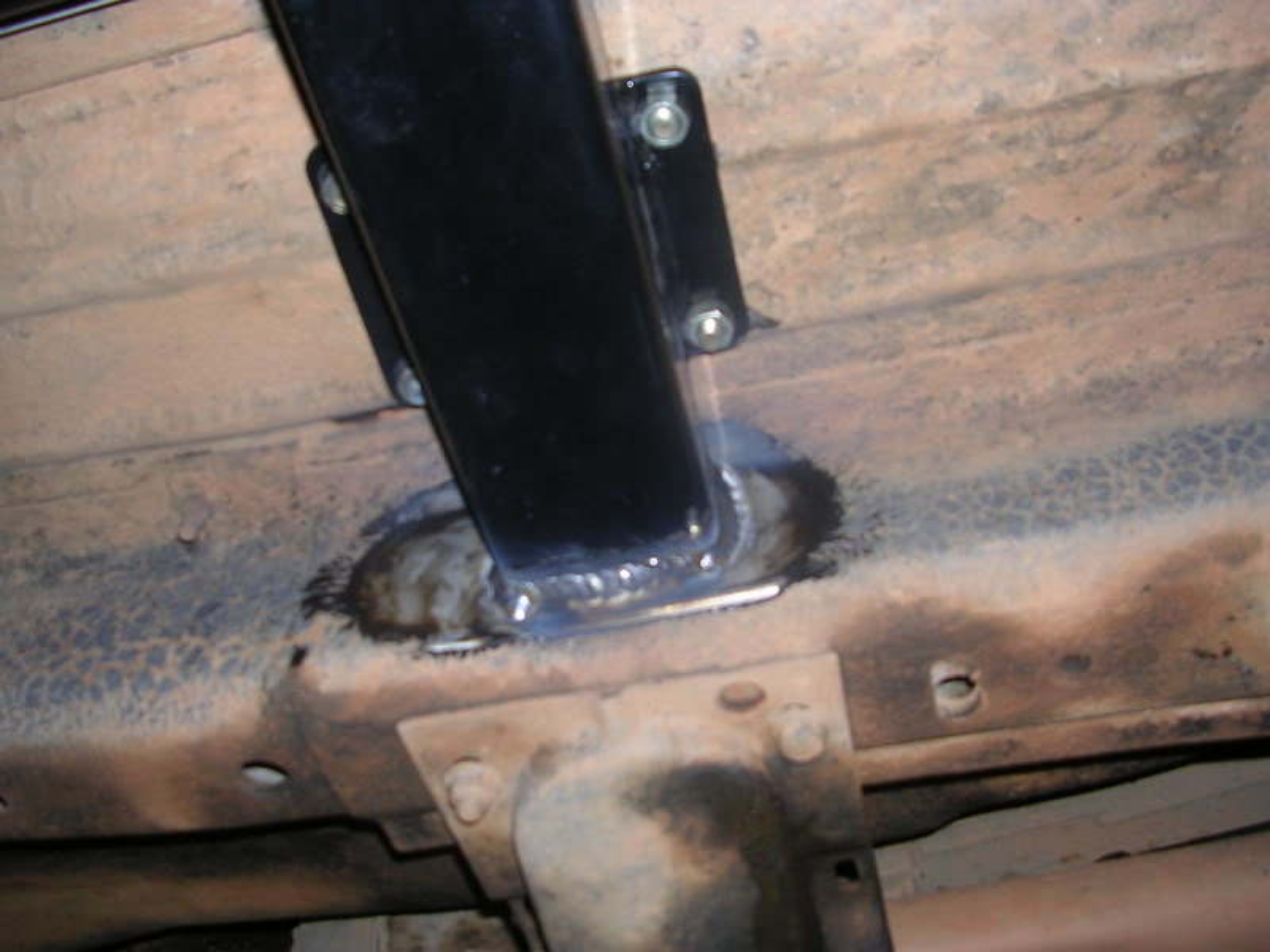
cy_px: 476
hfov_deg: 49.0
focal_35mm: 38
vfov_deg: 37.7
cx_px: 635
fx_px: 1394
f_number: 2.8
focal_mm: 5.8
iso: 50
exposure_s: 1/60.1
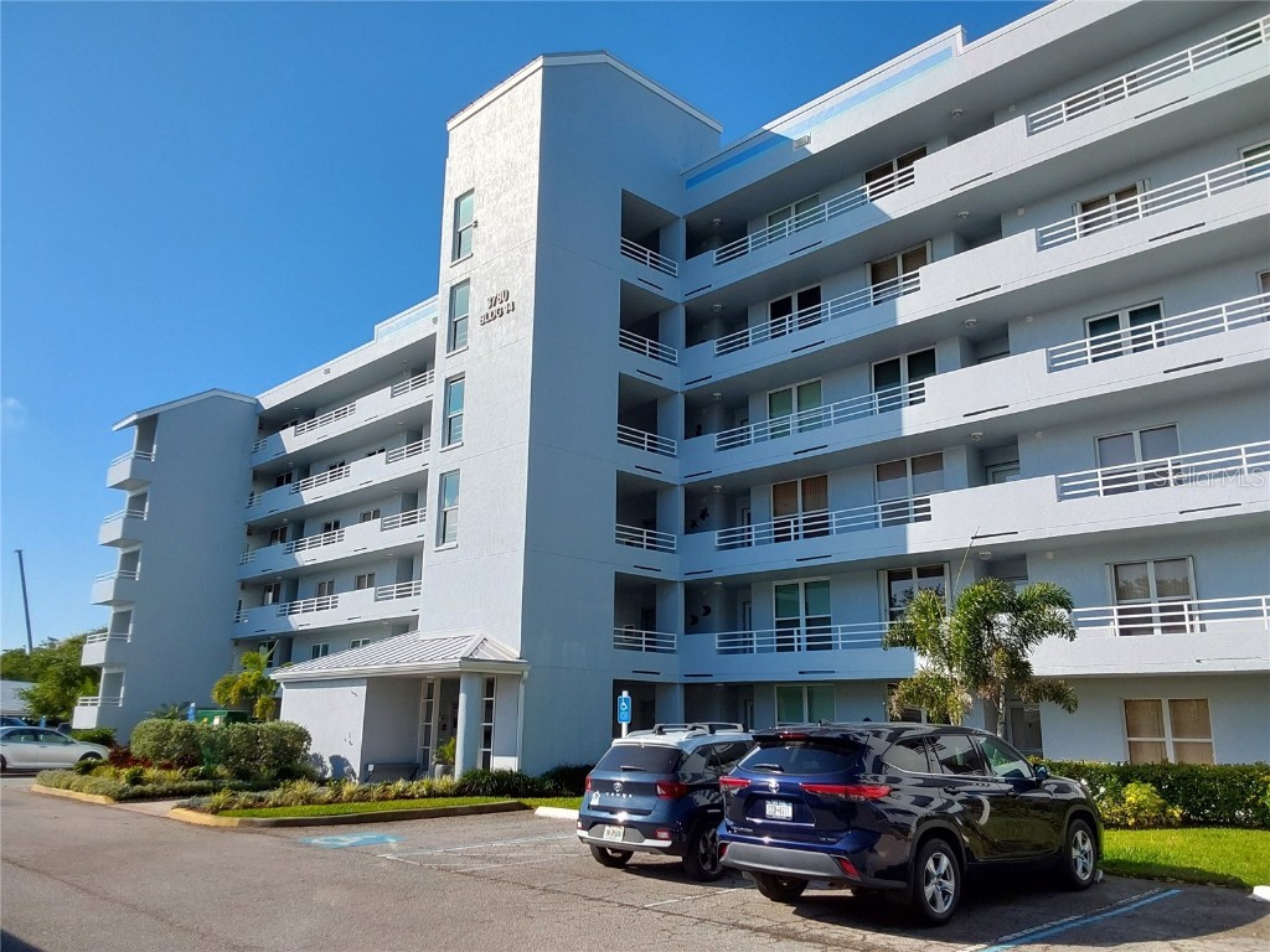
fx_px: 1027
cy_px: 476
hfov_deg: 63.4
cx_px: 635
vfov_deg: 49.7
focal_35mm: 28
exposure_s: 1/2368
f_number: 1.9
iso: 50
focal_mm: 2.91
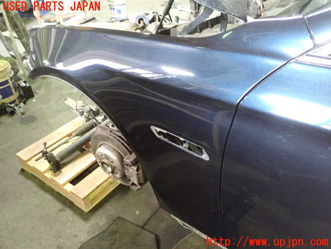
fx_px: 287
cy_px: 124
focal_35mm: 30
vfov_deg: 46.8
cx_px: 166
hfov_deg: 60.0
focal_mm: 5.4
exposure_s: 1/25
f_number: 2.3
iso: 800
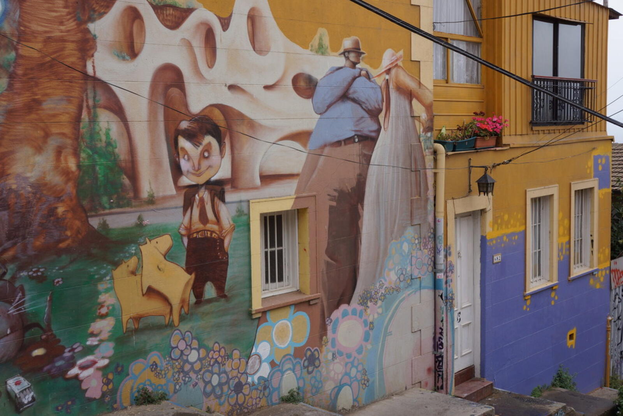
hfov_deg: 42.7
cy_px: 208
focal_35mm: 46
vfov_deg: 29.2
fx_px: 796
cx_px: 312
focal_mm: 31
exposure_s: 1/250
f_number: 8
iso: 100
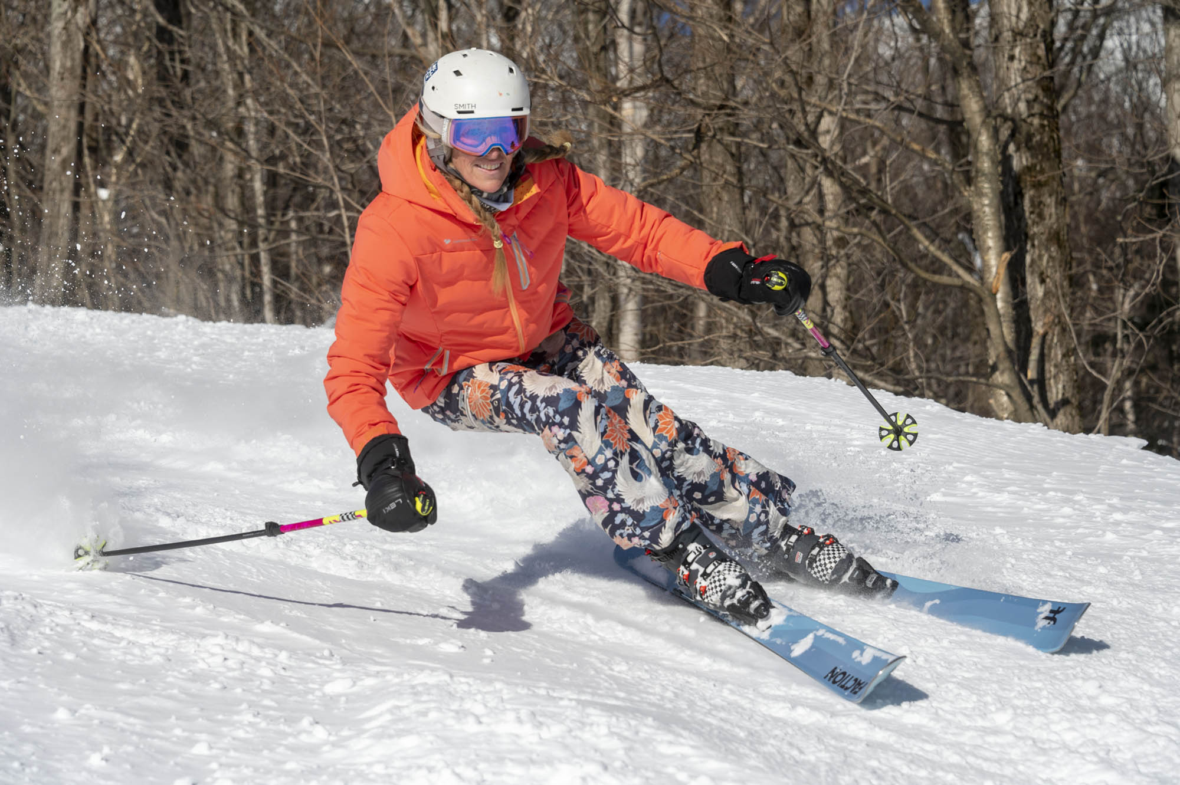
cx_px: 590
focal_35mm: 92
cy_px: 392
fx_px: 3014
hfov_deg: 22.2
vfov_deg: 14.8
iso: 640
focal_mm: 92
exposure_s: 1/4000
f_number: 6.3
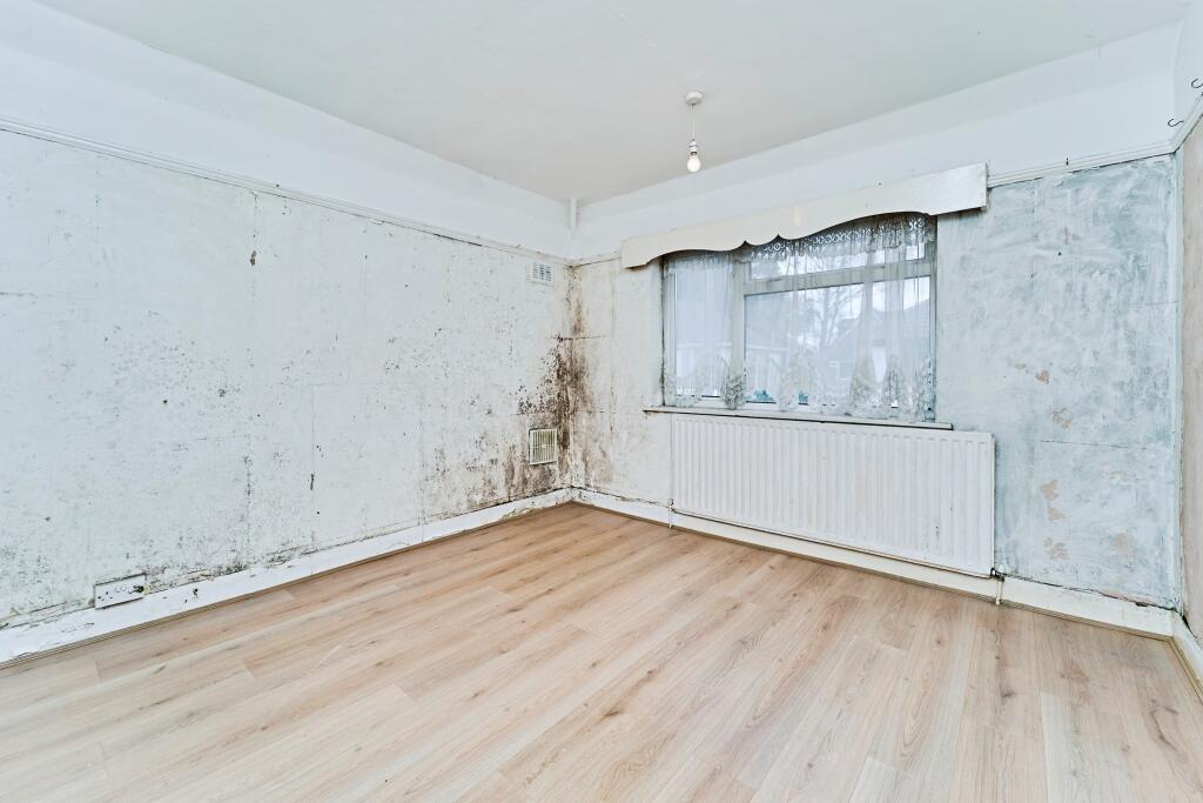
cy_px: 402
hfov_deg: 104.2
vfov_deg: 81.2
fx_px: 468
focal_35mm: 14
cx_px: 602
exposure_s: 1/100
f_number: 8
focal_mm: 14
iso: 200
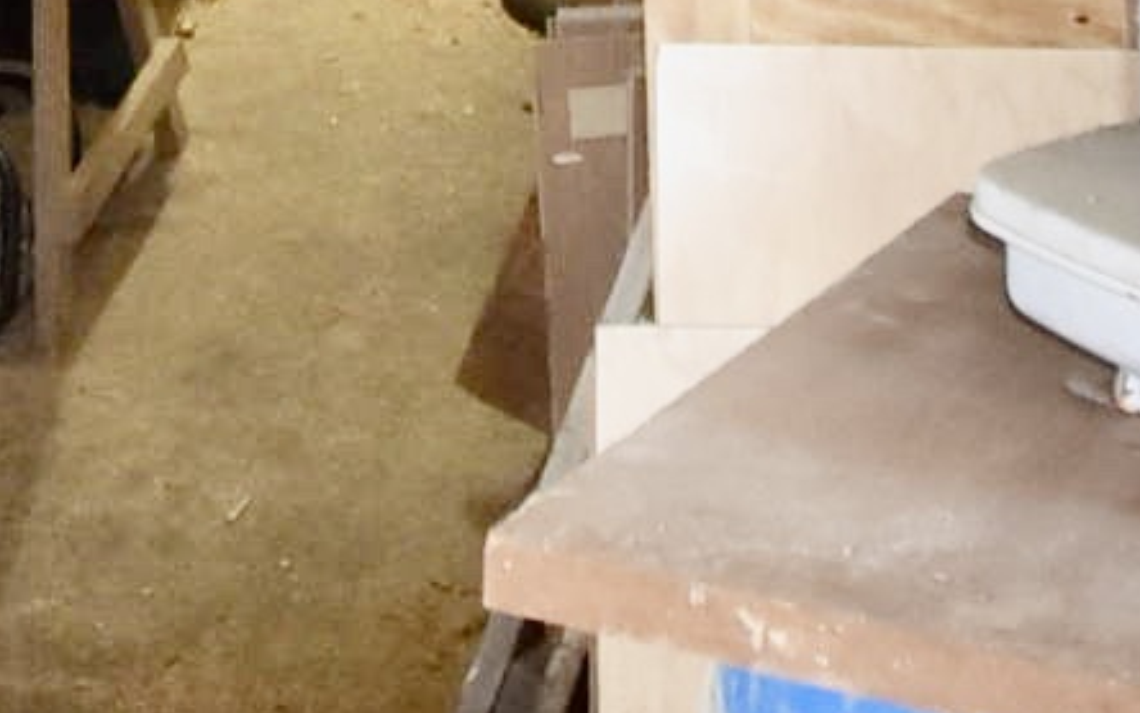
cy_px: -977
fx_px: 3202
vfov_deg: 10.9
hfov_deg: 20.1
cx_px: 380
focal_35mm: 103
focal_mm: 10
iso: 1000
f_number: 4.5
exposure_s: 1/125
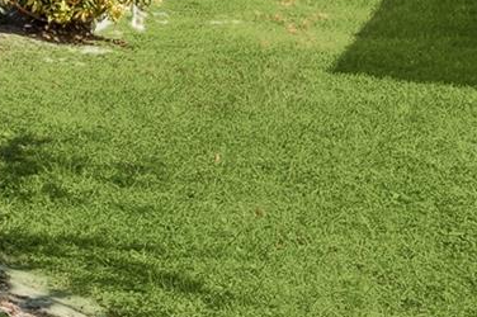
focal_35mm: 115
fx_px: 1522
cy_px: -136
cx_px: -435
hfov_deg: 15.0
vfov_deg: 11.5
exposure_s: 1/250
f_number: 8
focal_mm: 18
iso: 100
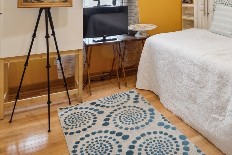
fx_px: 200
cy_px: 2
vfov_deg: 37.9
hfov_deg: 59.1
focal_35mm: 31
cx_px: 152
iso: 100
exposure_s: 1/1.67
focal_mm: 10
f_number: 11
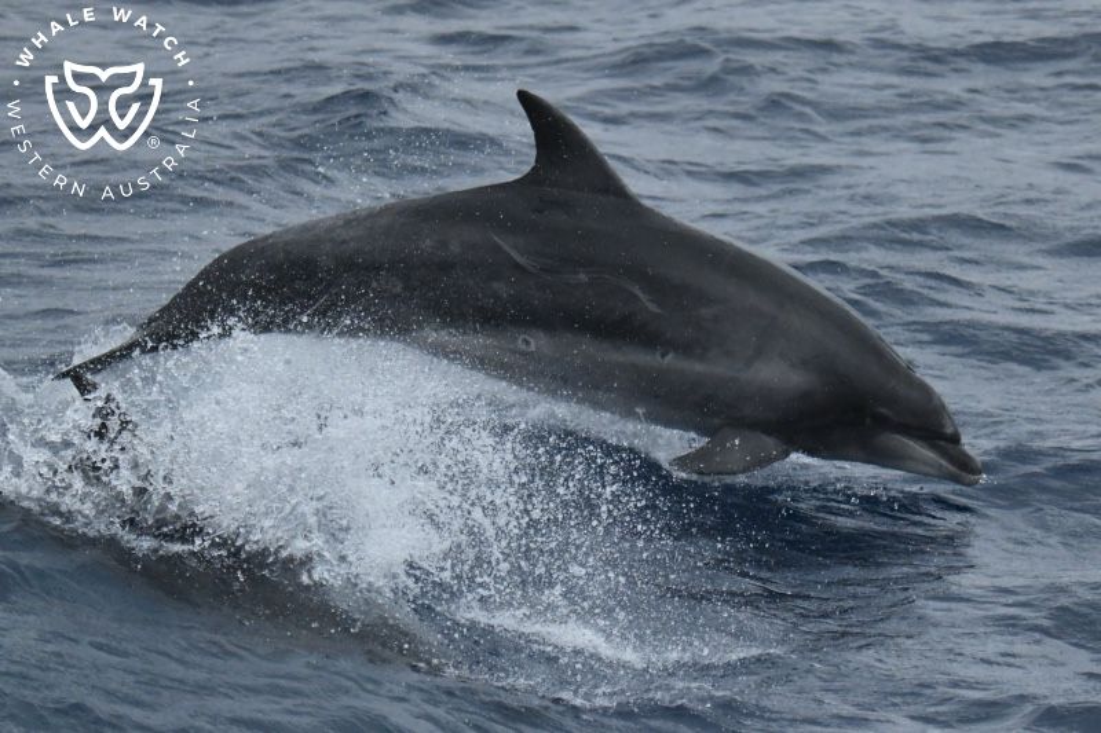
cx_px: 550
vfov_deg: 6.9
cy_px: 366
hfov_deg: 10.3
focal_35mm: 200
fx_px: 6115
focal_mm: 200
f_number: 5.3
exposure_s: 1/8000
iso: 4000
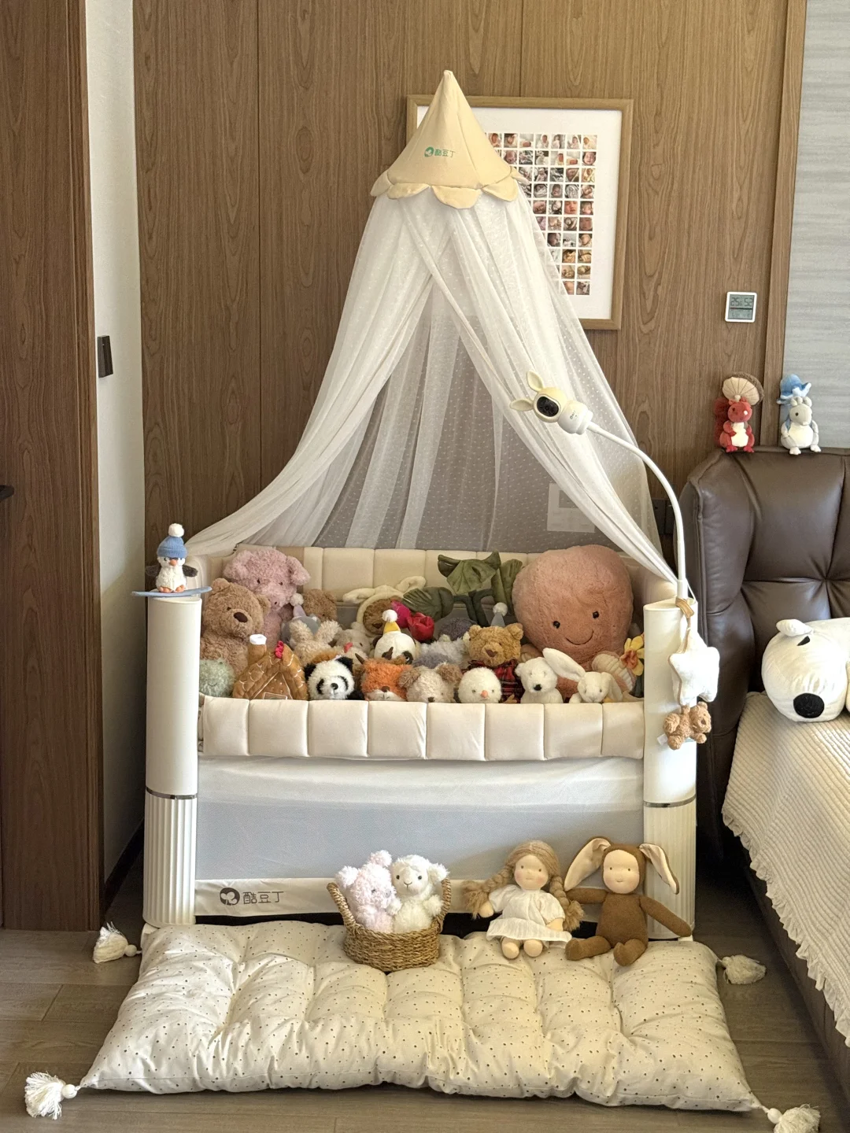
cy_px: 566
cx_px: 425
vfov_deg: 39.7
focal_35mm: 48
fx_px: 1572
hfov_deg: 30.3
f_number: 1.78
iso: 400
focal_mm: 6.76
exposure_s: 1/33
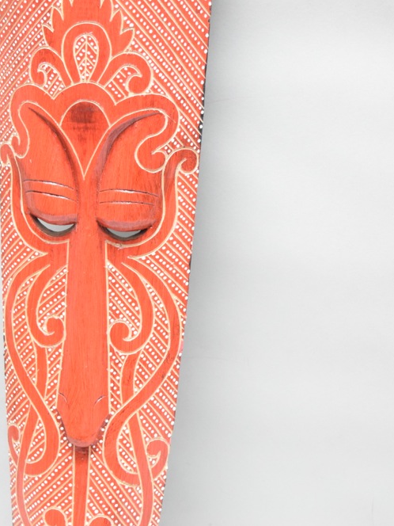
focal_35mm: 100
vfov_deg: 19.6
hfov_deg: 14.7
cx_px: 105
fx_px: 1518
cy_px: 263
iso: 2500
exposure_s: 1/60
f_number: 5
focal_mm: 46
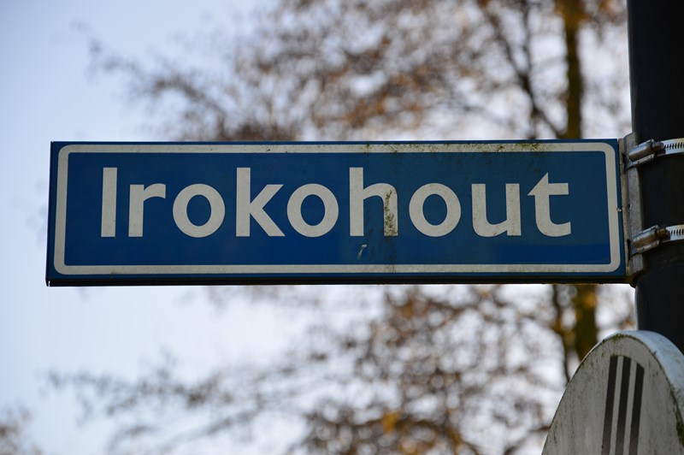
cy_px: 228
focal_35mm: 158
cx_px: 342
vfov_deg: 8.7
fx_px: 2990
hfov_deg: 13.1
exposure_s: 1/100
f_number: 5.6
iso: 100
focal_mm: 105
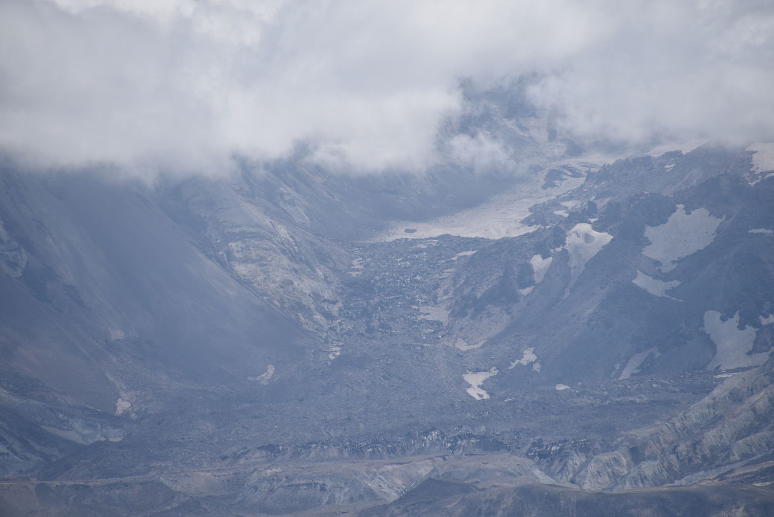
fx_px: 6451
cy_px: 258
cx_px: 387
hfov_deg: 6.9
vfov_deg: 4.6
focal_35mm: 300
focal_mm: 300
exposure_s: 1/640
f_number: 7.1
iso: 100
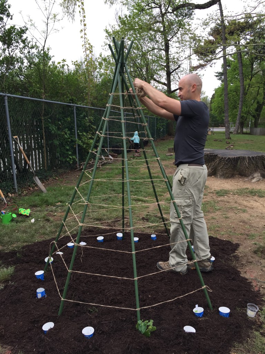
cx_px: 132
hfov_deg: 48.2
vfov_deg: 61.7
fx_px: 296
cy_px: 177
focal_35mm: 29
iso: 32
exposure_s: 1/628
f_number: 2.2
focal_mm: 4.15
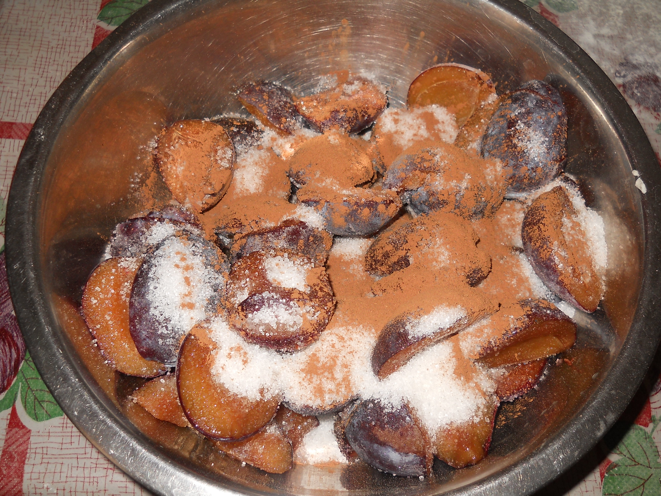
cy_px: 248
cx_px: 330
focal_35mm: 41
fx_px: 783
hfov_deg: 45.8
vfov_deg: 35.1
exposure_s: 1/30
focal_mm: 6.72
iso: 80
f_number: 3.1
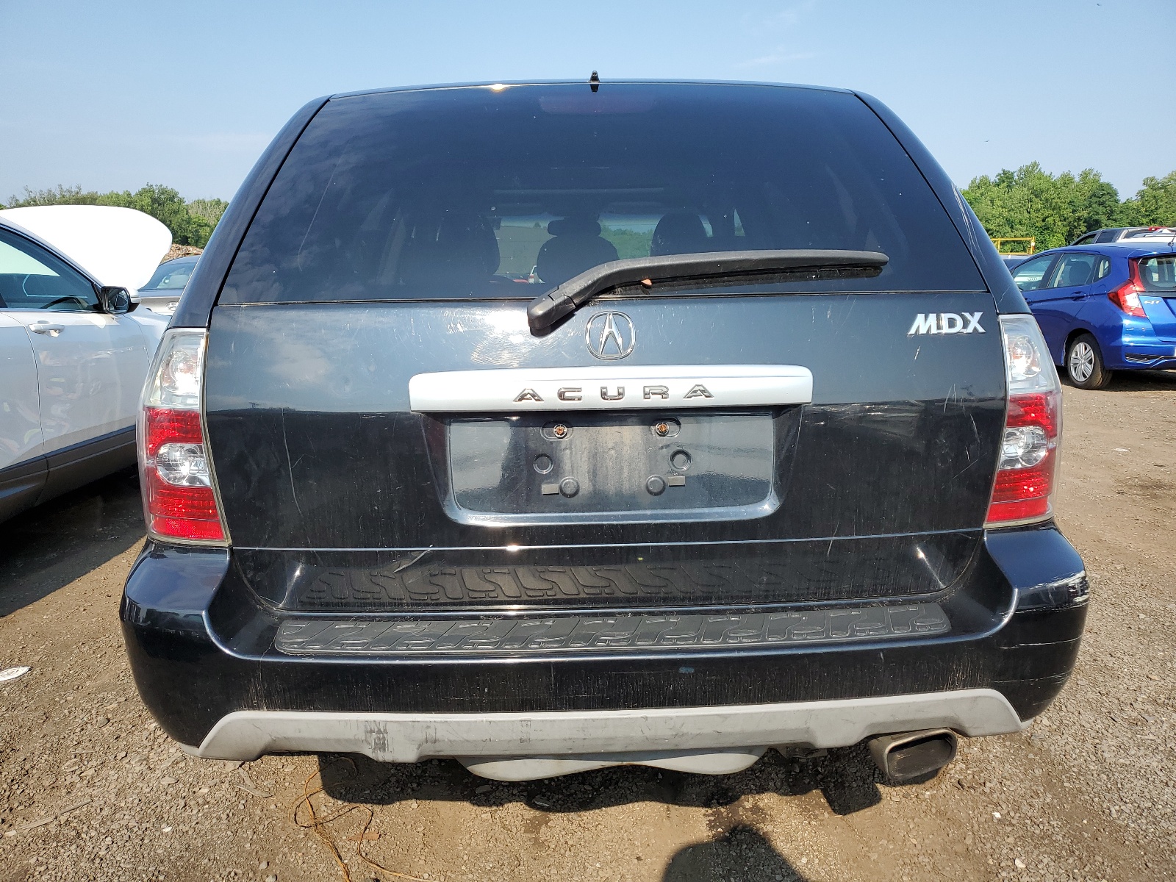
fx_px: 883
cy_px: 441
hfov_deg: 67.3
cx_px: 588
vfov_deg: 53.1
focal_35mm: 26
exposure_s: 1/1667
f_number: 1.5
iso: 50
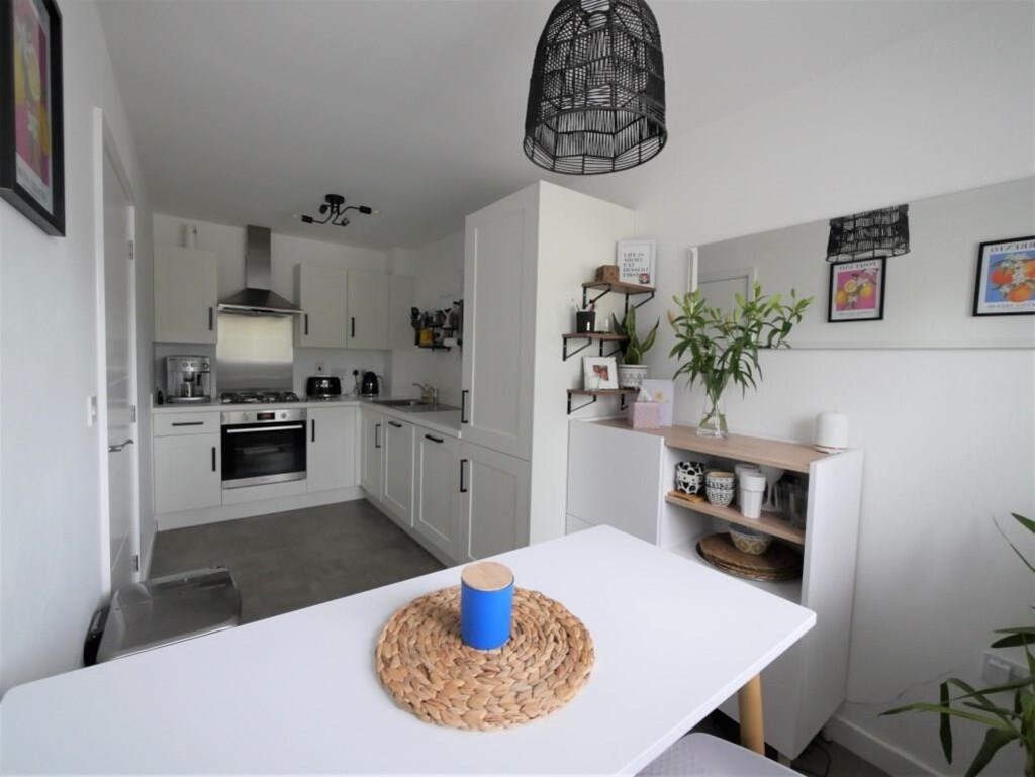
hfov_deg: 102.0
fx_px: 419
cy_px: 388
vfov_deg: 85.7
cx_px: 518
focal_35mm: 14
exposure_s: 1/60
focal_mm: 7
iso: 1000
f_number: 4
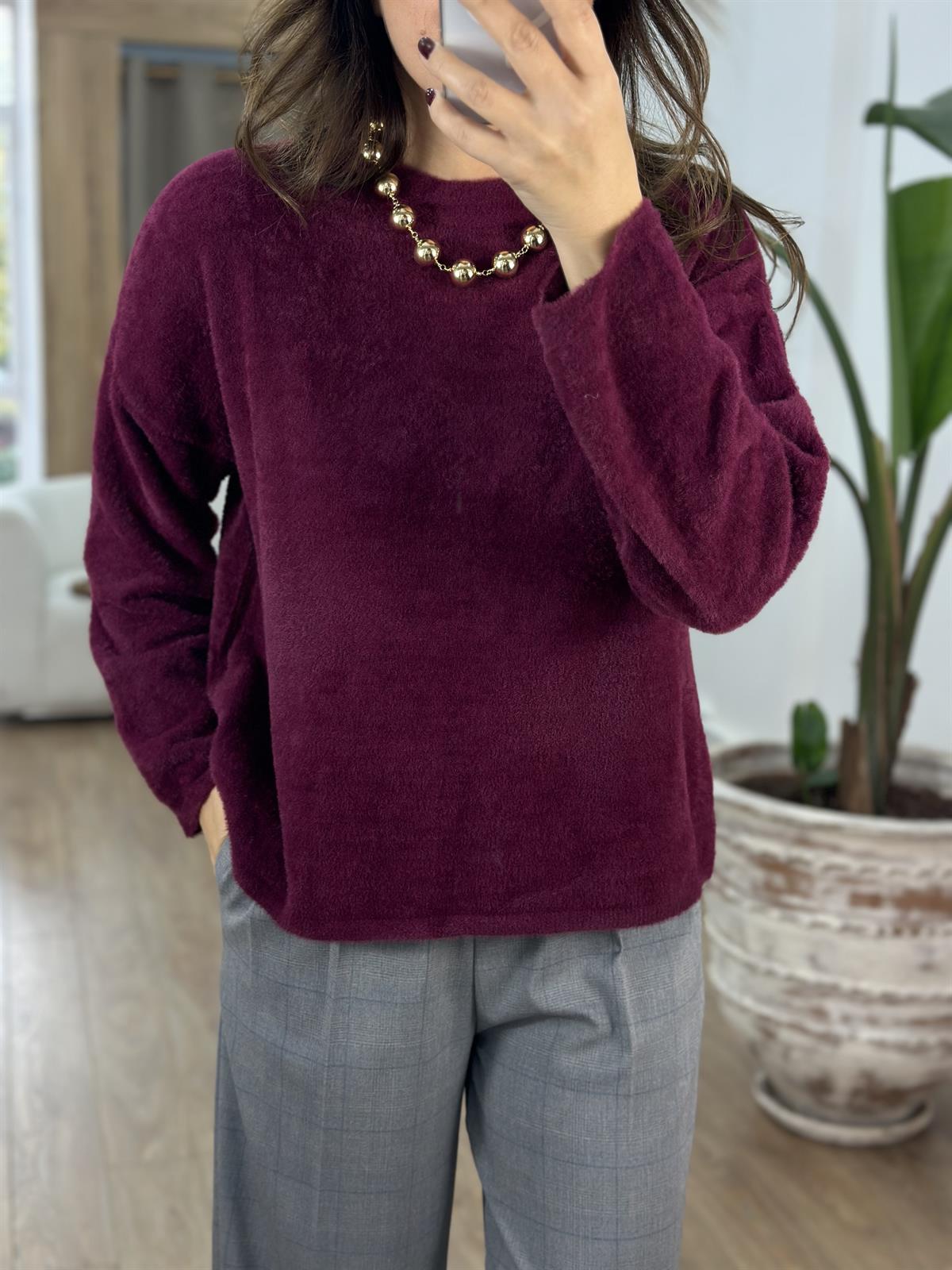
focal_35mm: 48
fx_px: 1760
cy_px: 635
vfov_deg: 39.7
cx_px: 476
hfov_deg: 30.3
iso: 160
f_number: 1.78
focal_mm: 6.86
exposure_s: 1/100
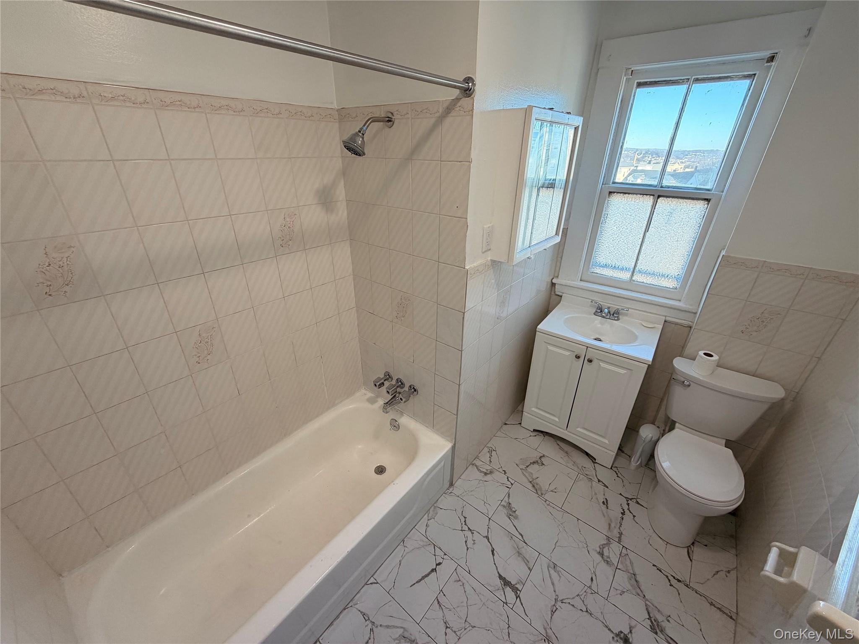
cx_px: 430
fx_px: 347
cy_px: 322
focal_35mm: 14
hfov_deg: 102.1
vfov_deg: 85.7
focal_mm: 2.22
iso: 125
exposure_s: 1/121
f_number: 2.2
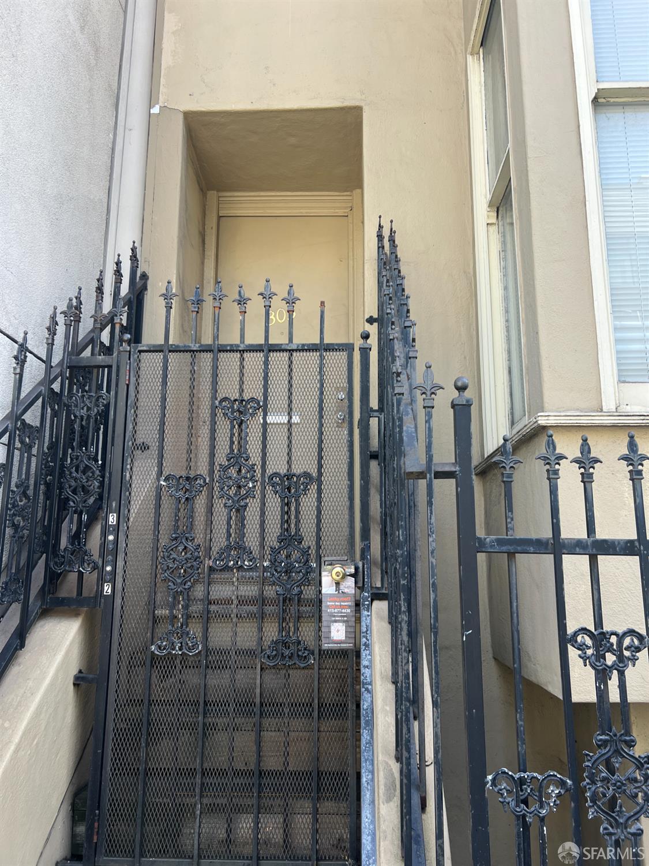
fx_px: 650
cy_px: 433
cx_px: 324
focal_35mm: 26
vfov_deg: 67.3
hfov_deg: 53.1
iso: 40
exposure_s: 1/254
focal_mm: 5.7
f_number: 1.5
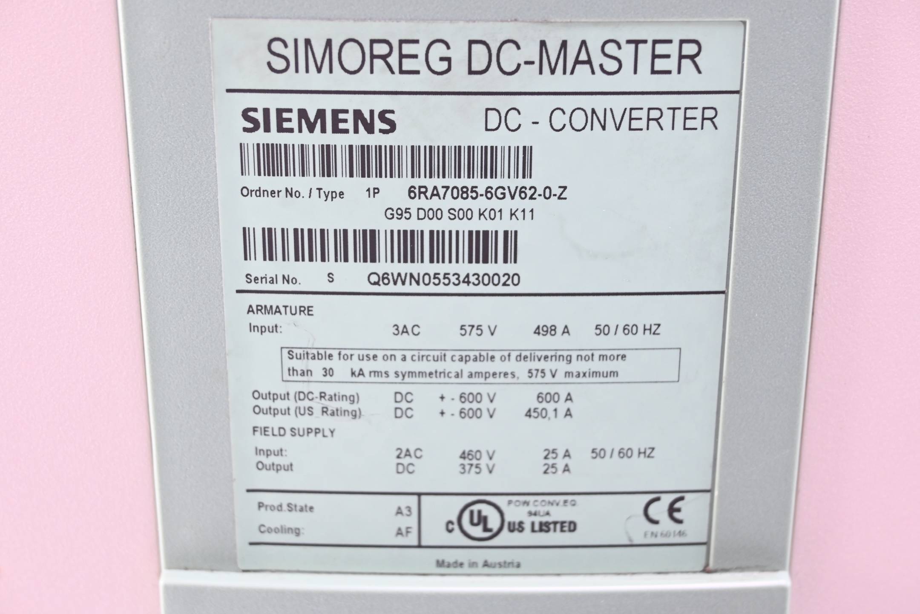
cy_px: 307
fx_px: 1418
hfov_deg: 35.9
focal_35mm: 56
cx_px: 460
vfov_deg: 24.4
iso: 800
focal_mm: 37
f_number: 5.3
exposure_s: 1/60
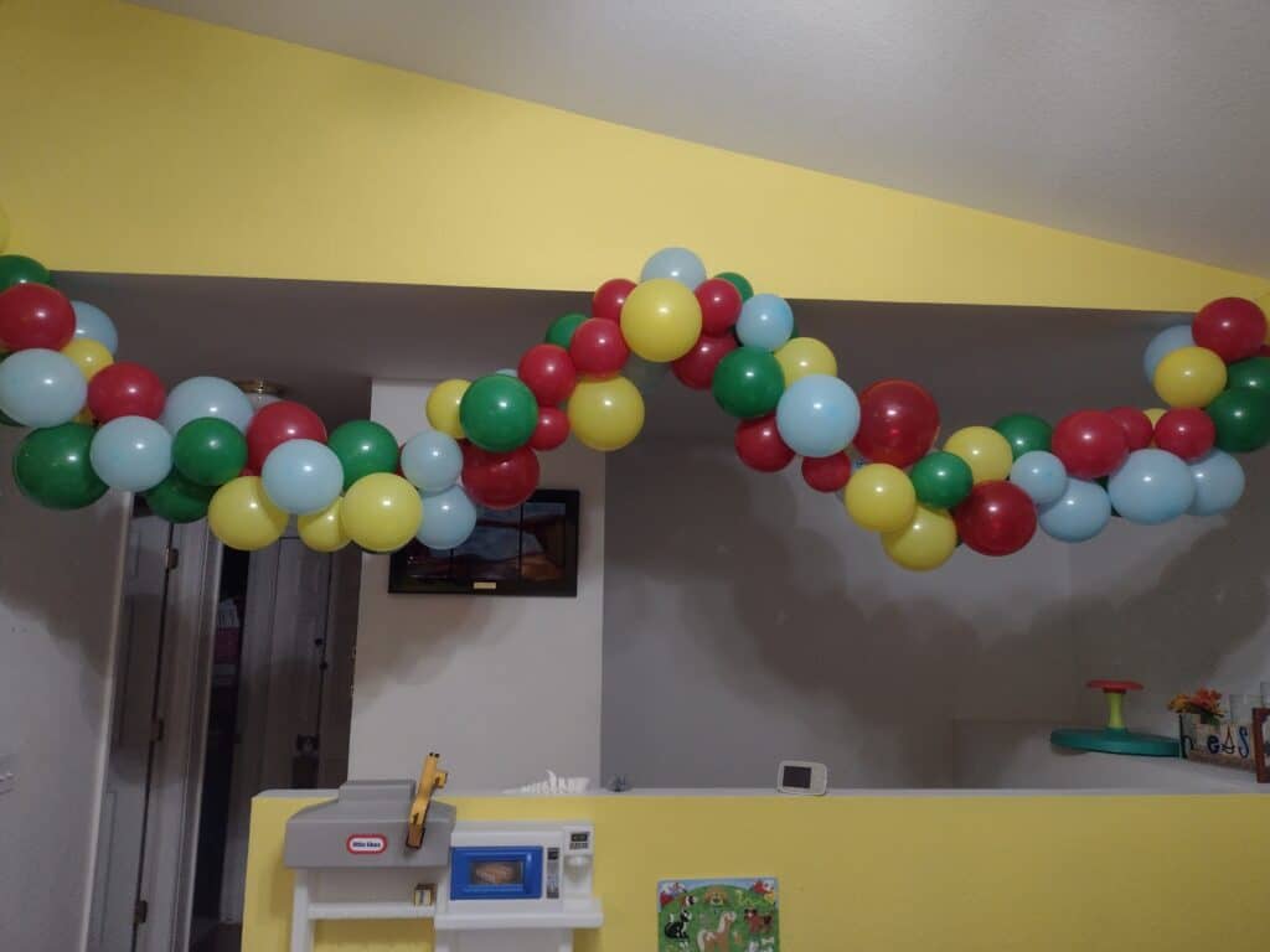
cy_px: 476
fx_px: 991
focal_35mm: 27
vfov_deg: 51.4
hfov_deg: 65.3
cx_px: 635
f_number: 1.7
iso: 713
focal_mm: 4.71
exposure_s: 1/40
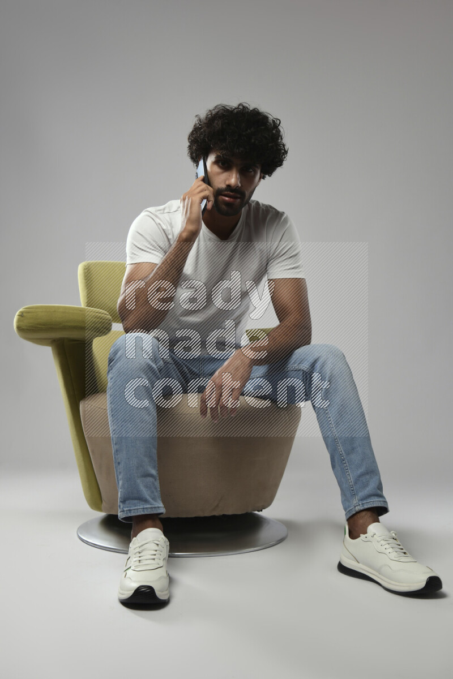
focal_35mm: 44
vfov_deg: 44.5
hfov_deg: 30.5
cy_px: 340
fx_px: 830
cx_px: 226
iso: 400
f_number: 6.3
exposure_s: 1/125
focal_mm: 44
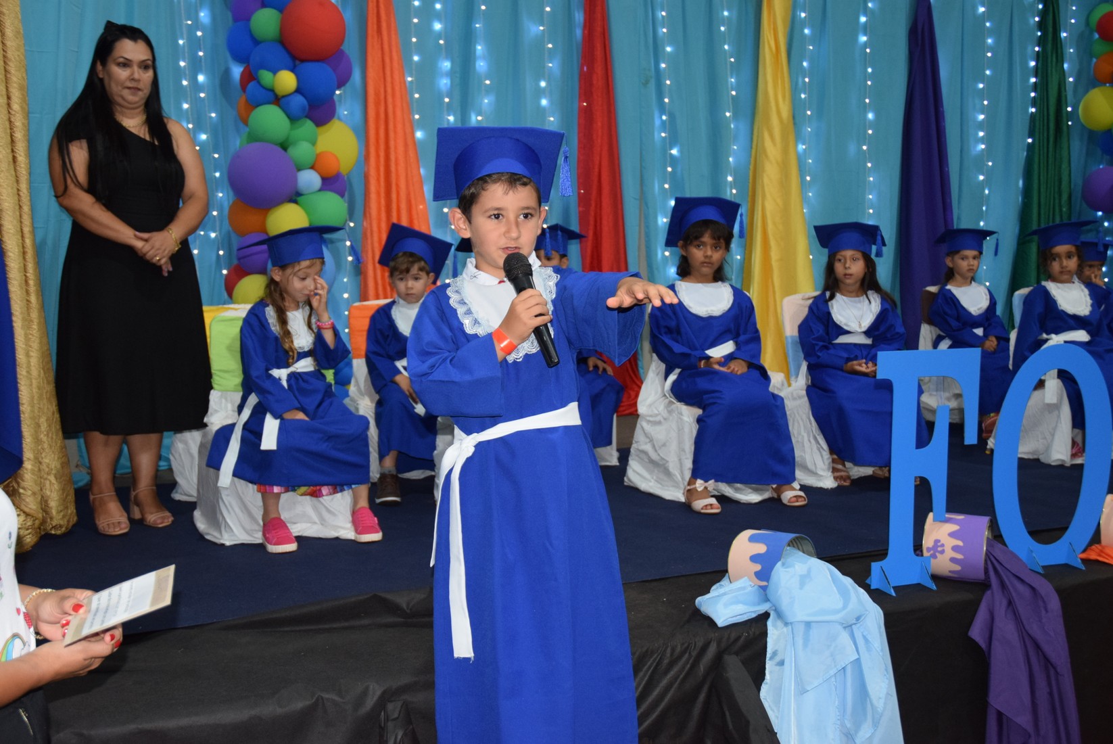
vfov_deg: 35.5
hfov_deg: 51.3
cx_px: 556
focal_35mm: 38
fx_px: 1160
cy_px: 372
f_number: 3.8
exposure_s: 1/60
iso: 1400
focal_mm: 25
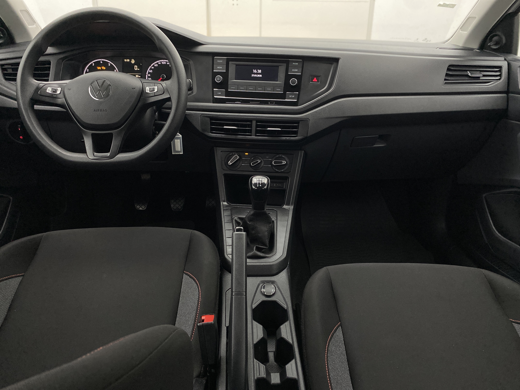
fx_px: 391
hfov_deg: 67.3
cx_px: 260
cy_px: 195
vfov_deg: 53.1
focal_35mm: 26
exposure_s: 1/60
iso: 320
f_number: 1.8
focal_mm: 4.25
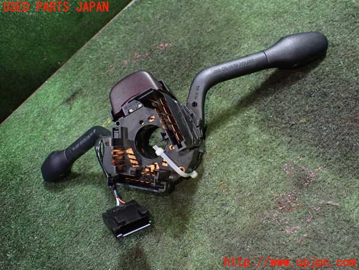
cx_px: 180
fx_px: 311
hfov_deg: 60.0
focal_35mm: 30
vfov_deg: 46.8
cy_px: 135
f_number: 2.3
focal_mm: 5.4
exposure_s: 1/60
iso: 800
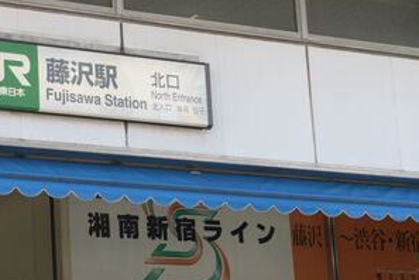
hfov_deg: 19.0
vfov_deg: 13.0
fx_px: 1222
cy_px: 159
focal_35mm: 105
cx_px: 24
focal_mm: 52
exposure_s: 1/200
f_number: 5
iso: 125
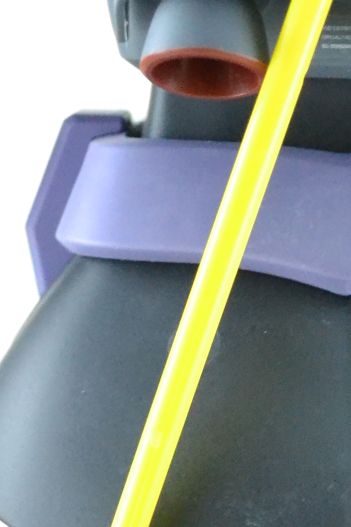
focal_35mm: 173
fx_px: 2531
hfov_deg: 7.9
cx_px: 319
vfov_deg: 11.7
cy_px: 563
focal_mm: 24
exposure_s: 1/200
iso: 3200
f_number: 4
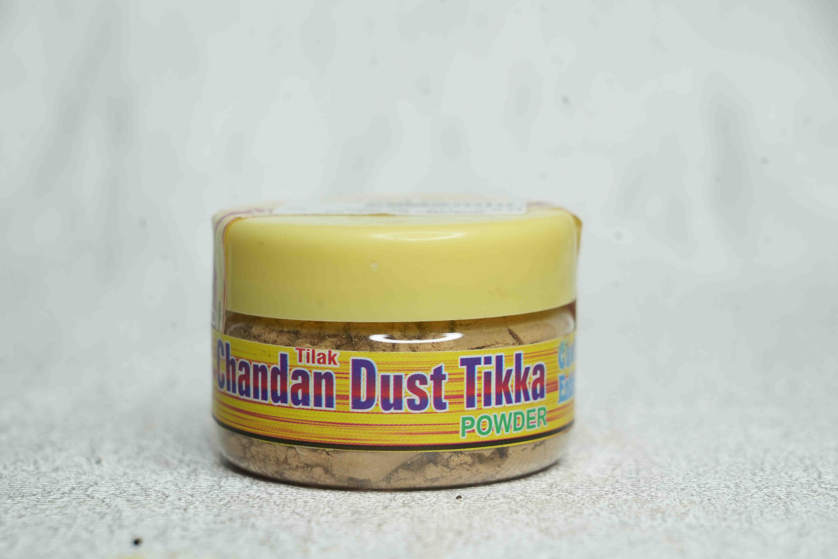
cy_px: 280
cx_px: 419
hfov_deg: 19.5
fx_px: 2444
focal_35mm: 105
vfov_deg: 13.0
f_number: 9
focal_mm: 105
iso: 1000
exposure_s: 1/125
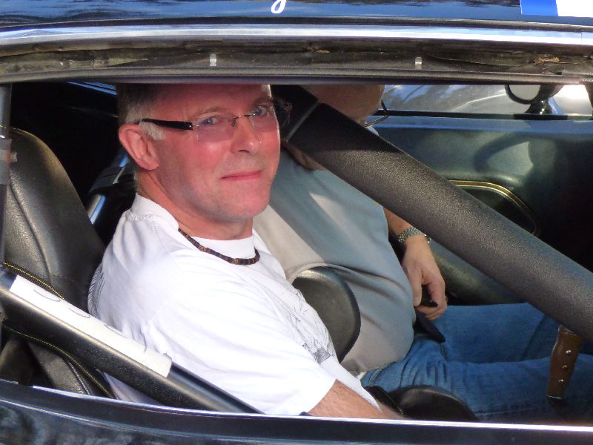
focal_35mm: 78
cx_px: 296
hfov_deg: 25.0
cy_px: 222
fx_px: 1336
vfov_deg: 18.9
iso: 640
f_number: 4.4
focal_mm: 13.11
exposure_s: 1/125
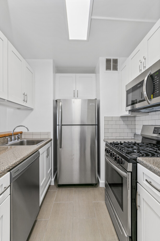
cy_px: 120
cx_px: 80
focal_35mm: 15
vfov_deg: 100.4
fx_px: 100
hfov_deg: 77.3
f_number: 8
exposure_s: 1/10
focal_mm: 10
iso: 100
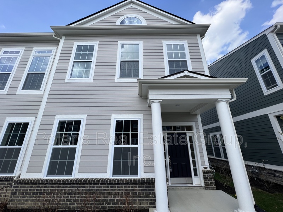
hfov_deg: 106.2
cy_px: 106
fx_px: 106
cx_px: 142
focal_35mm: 13
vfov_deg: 89.9
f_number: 1.8
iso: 32
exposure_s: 1/1340
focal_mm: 1.57
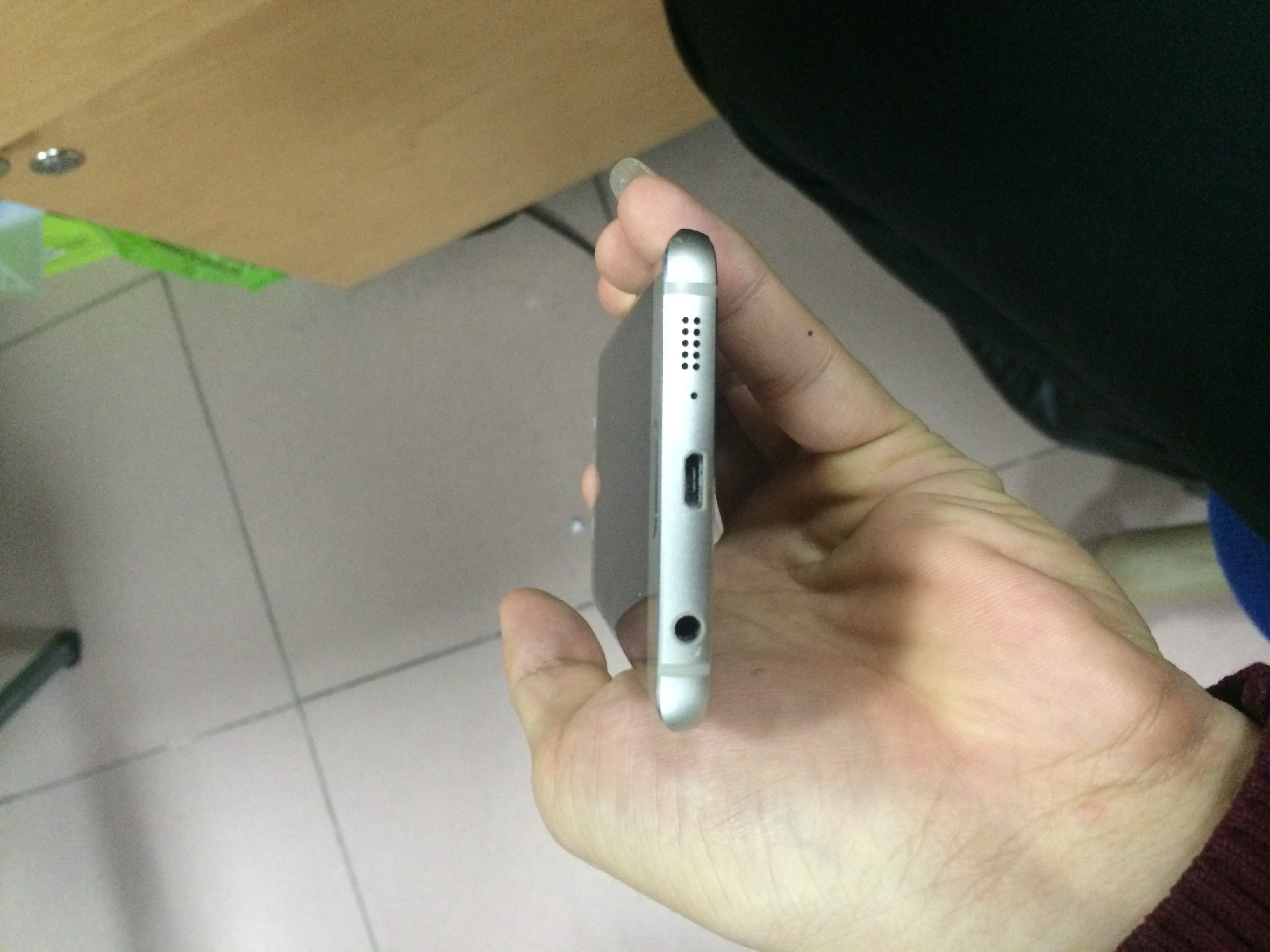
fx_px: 1064
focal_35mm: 29
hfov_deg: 61.7
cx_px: 635
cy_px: 476
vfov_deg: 48.2
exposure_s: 1/25
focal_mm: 4.15
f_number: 2.2
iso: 320
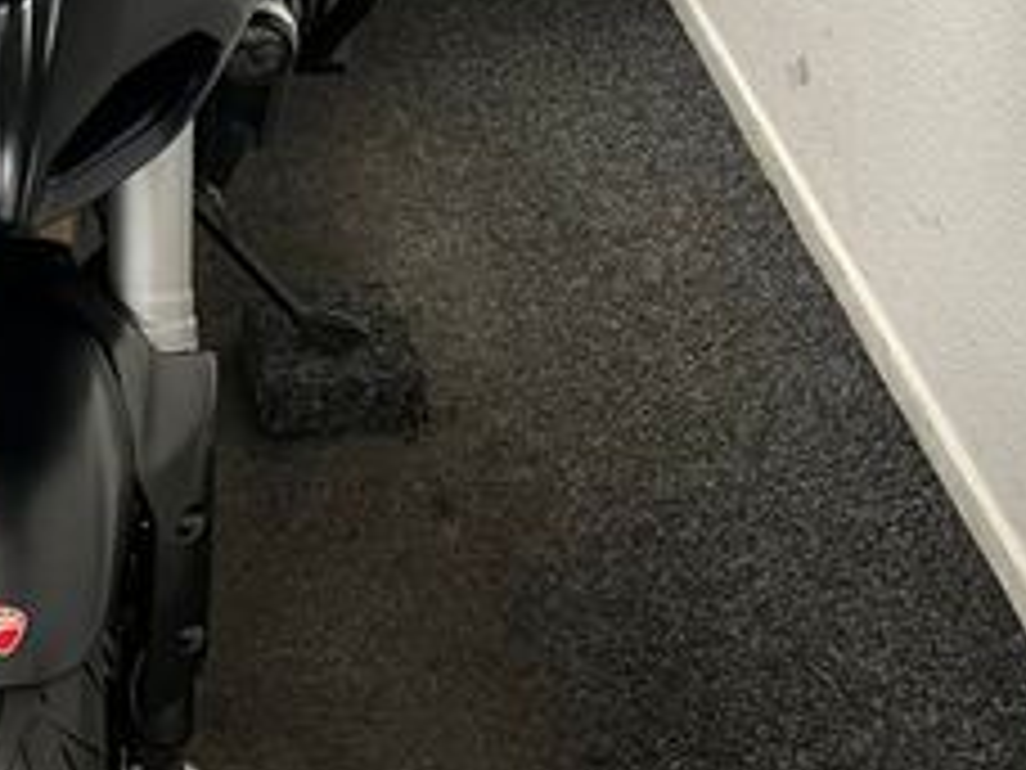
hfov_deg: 25.4
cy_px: -59
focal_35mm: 73
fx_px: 2164
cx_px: 4
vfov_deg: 19.4
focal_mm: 5.1
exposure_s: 1/50
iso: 160
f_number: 1.6
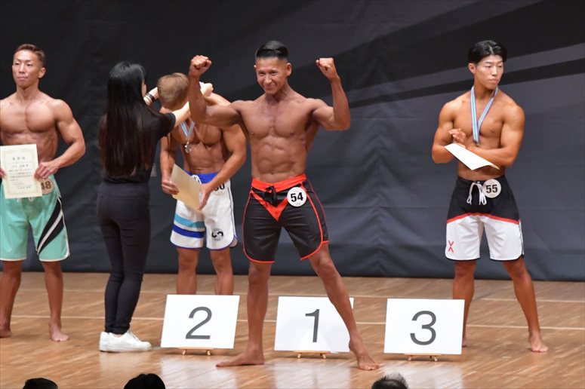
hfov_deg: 7.6
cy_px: 194
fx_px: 4385
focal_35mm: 270
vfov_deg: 5.1
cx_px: 292
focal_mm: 180
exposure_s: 1/400
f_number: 5.6
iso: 8000
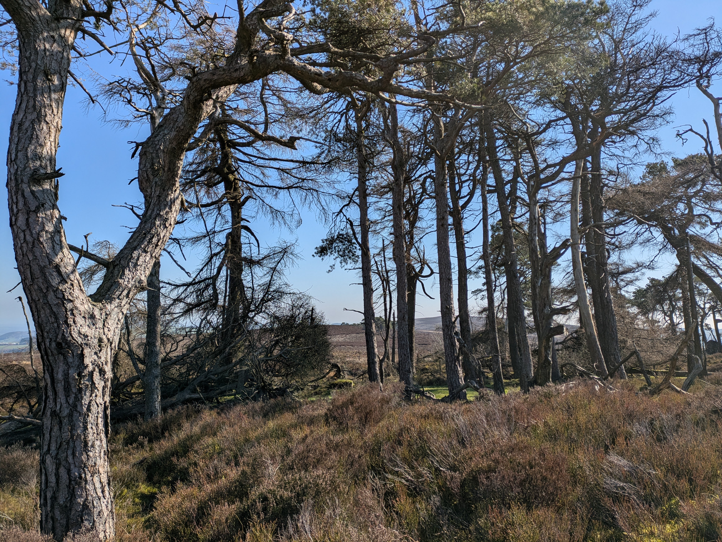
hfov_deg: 69.4
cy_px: 271
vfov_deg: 54.9
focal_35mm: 25
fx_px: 522
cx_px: 361
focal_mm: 5.43
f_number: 1.89
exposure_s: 1/2370
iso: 42
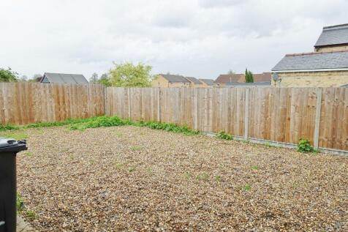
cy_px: 116
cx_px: 174
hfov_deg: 73.8
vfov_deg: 53.1
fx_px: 232
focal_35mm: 24
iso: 125
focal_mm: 8.8
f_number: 4
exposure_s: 1/320
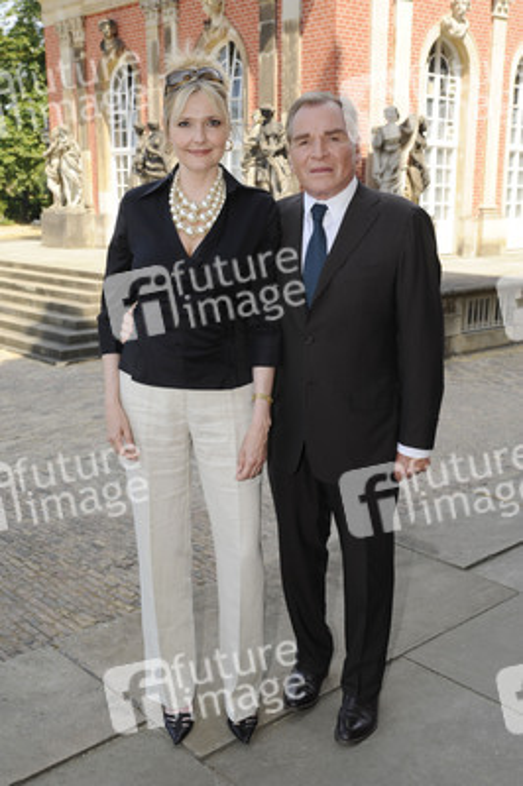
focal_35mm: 42
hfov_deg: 31.8
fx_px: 917
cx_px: 262
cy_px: 393
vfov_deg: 46.4
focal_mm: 42
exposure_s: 1/250
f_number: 8
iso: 250
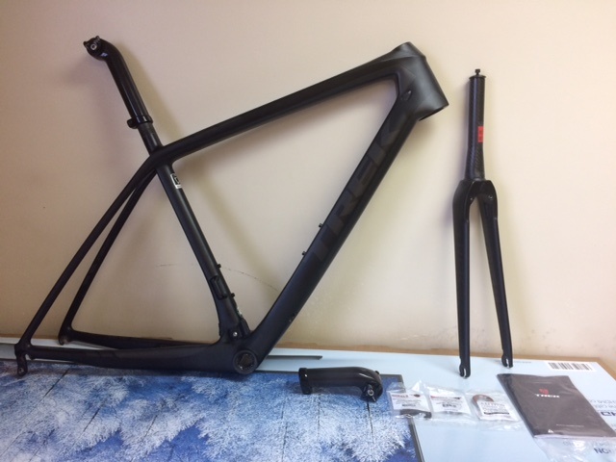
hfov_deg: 61.7
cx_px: 308
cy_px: 231
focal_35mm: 29
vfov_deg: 48.2
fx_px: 516
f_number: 2.2
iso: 100
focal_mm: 4.15
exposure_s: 1/30
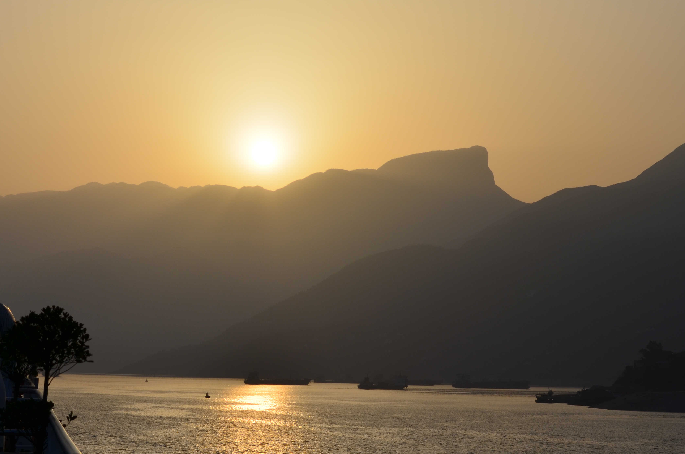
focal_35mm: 105
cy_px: 288
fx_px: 1994
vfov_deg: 13.0
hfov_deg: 19.4
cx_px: 241
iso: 100
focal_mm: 48
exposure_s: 1/640
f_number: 13
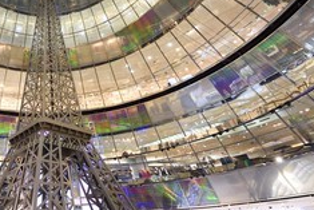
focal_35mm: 25
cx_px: 45
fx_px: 218
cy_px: 41
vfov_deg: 48.4
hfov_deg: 62.7
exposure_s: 1/60
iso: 1600
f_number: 7.1
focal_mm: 14
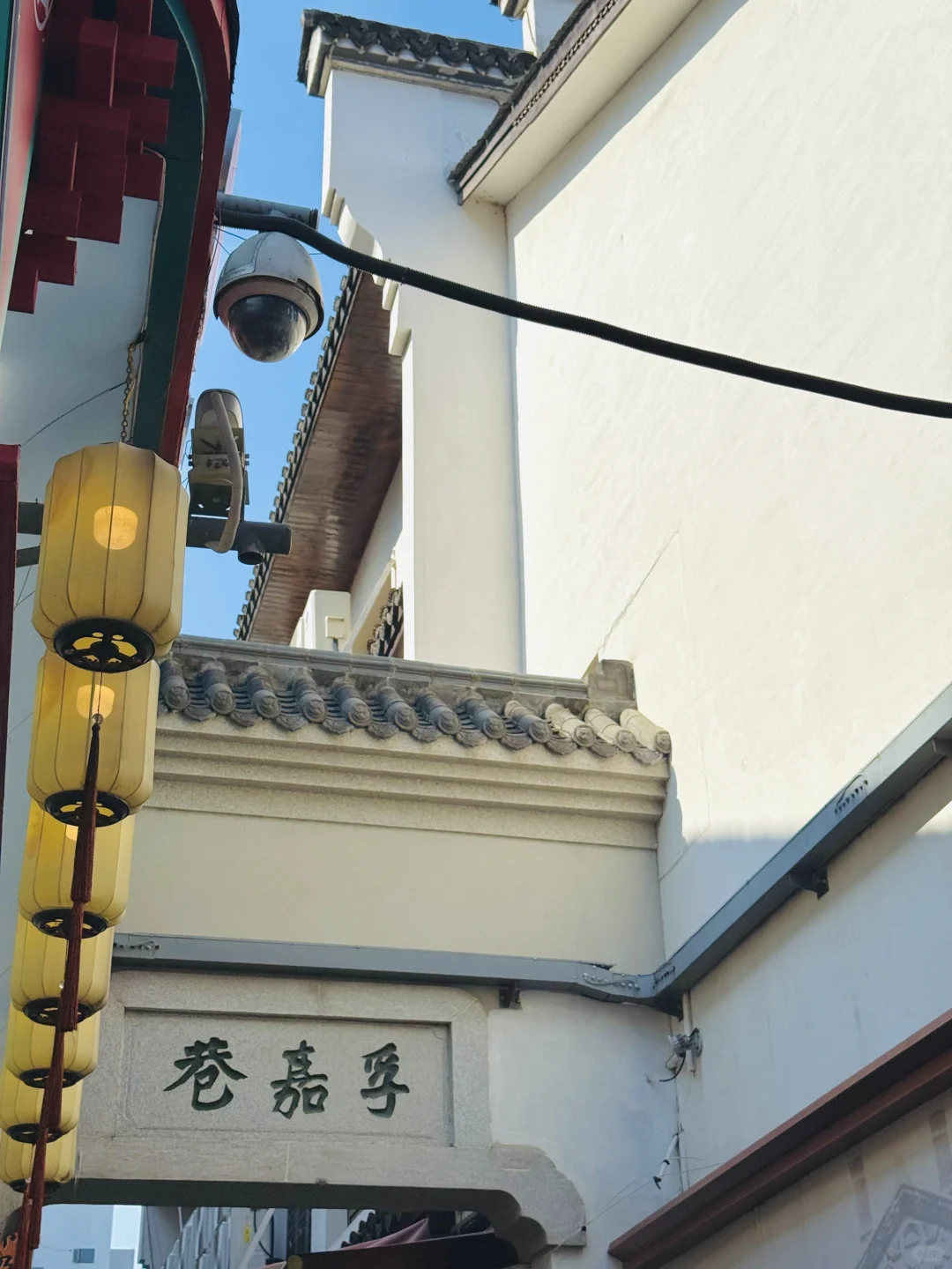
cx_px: 476
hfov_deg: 30.3
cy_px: 634
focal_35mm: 48
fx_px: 1760
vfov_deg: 39.7
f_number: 1.78
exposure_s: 1/9901
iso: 64
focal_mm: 6.76
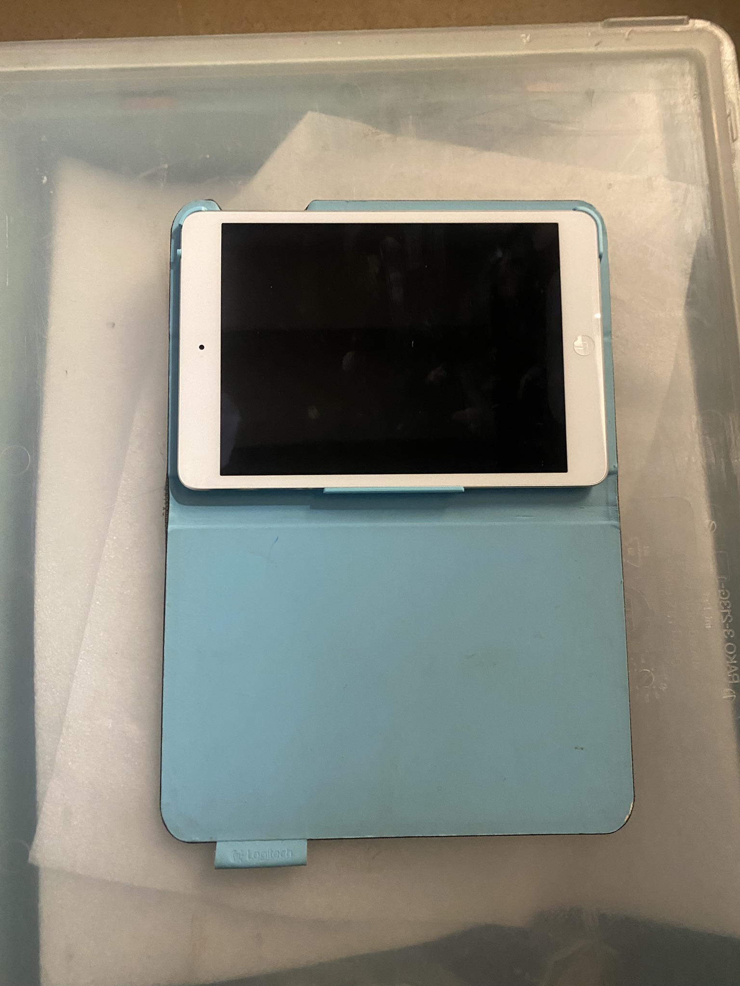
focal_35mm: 26
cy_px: 493
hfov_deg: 53.1
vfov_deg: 67.3
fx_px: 741
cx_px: 370
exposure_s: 1/33
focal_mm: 4.25
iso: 400
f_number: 1.8
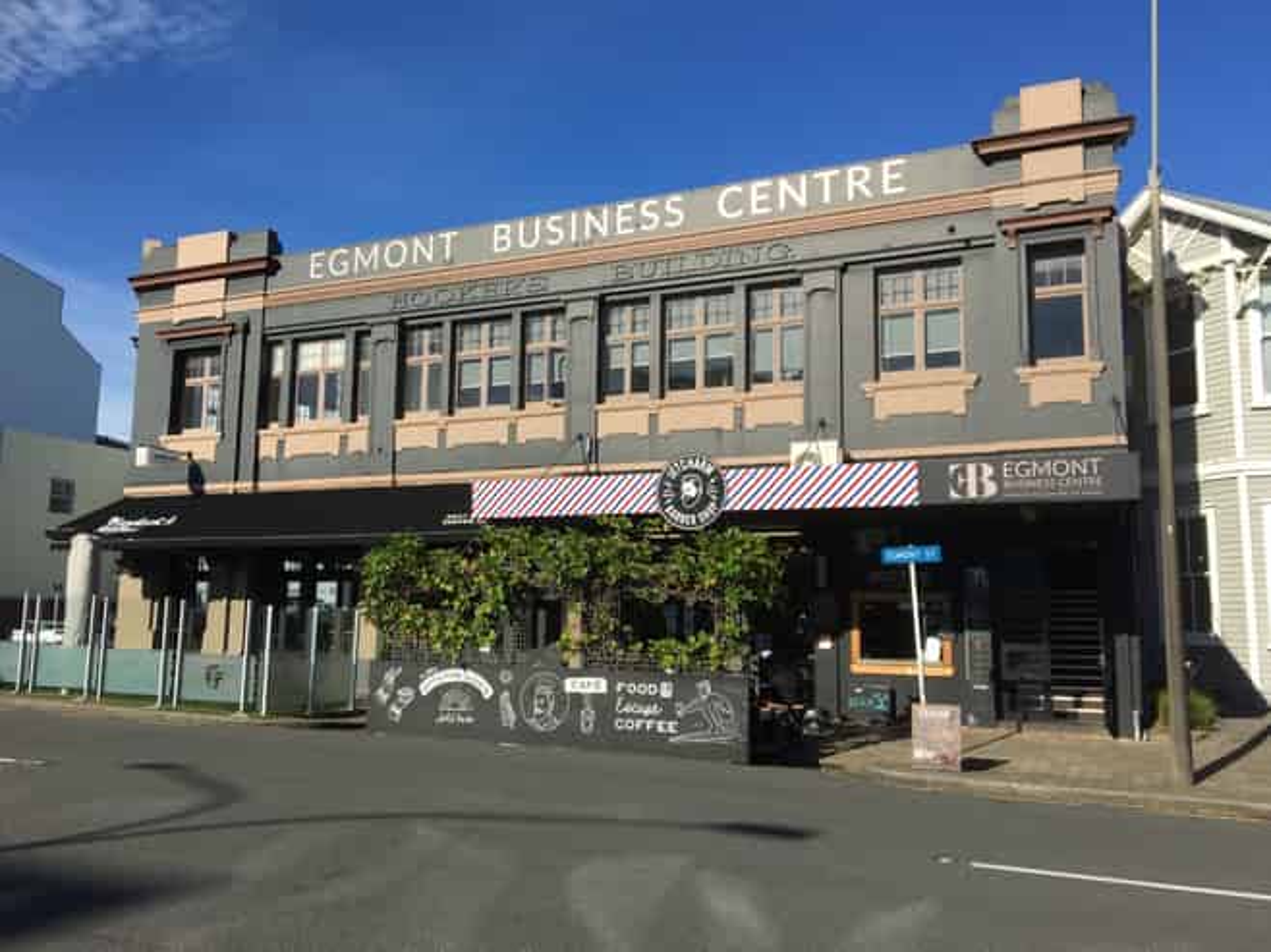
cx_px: 636
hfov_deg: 61.7
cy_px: 476
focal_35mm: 29
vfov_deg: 48.2
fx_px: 1064
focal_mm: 4.15
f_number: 2.2
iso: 25
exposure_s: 1/1832
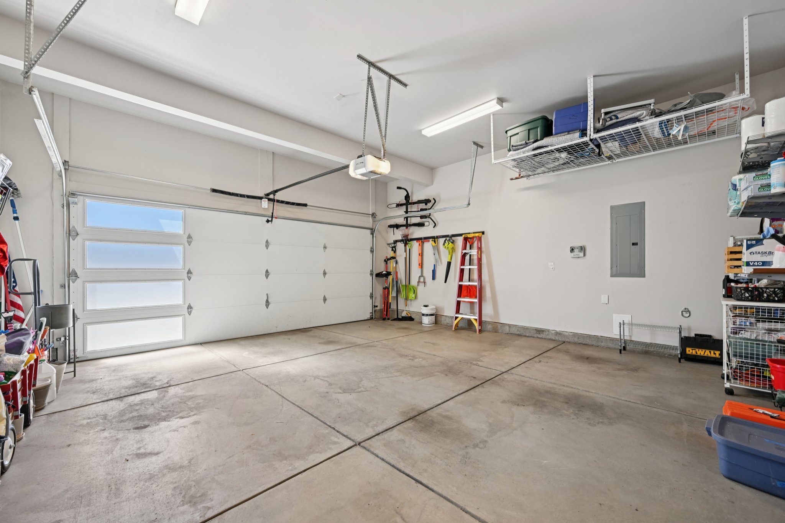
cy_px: 262
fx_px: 305
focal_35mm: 14
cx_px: 392
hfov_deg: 104.3
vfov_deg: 81.2
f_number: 8
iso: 64
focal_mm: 14
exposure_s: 1/20
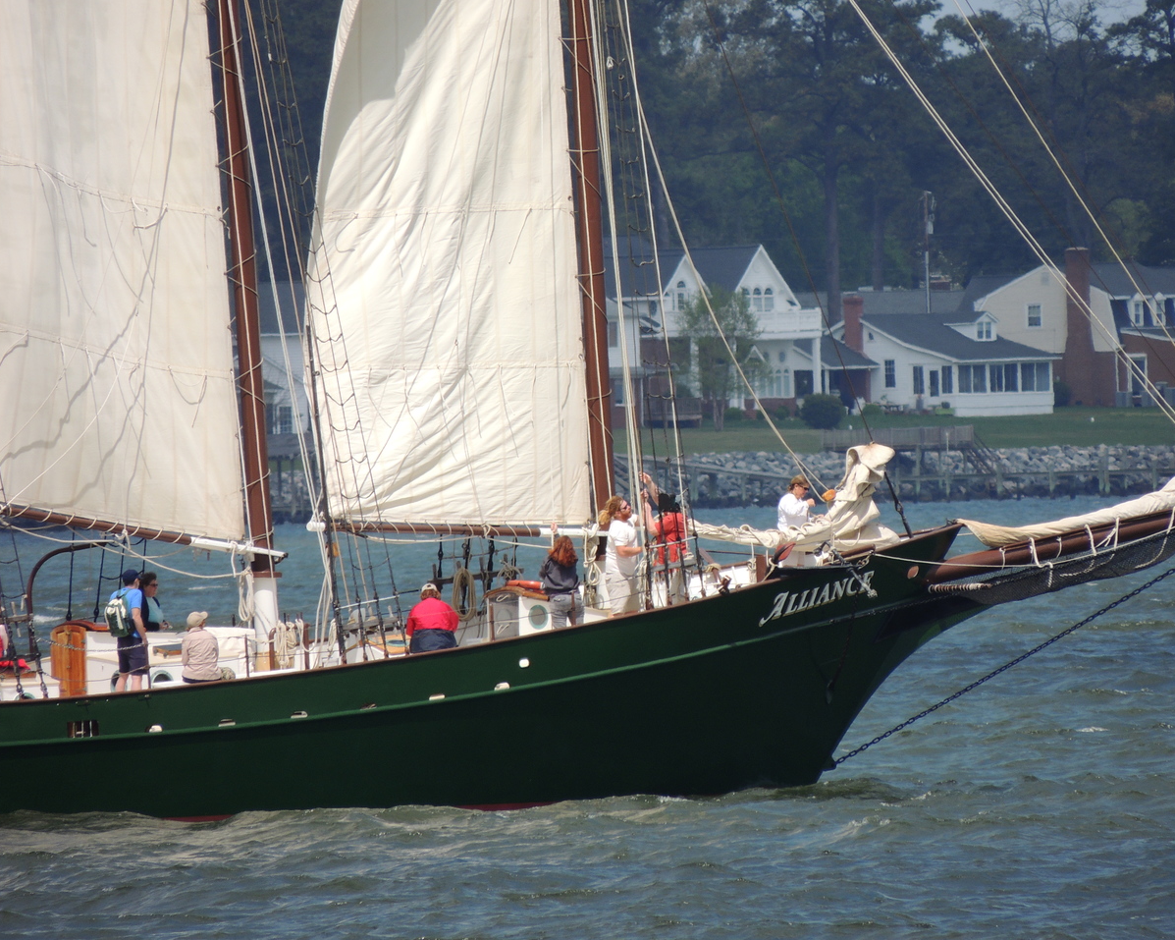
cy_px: 470
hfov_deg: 1.9
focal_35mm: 1044
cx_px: 598
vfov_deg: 1.5
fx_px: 36297
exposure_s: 1/500
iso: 100
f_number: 5.9
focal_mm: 180
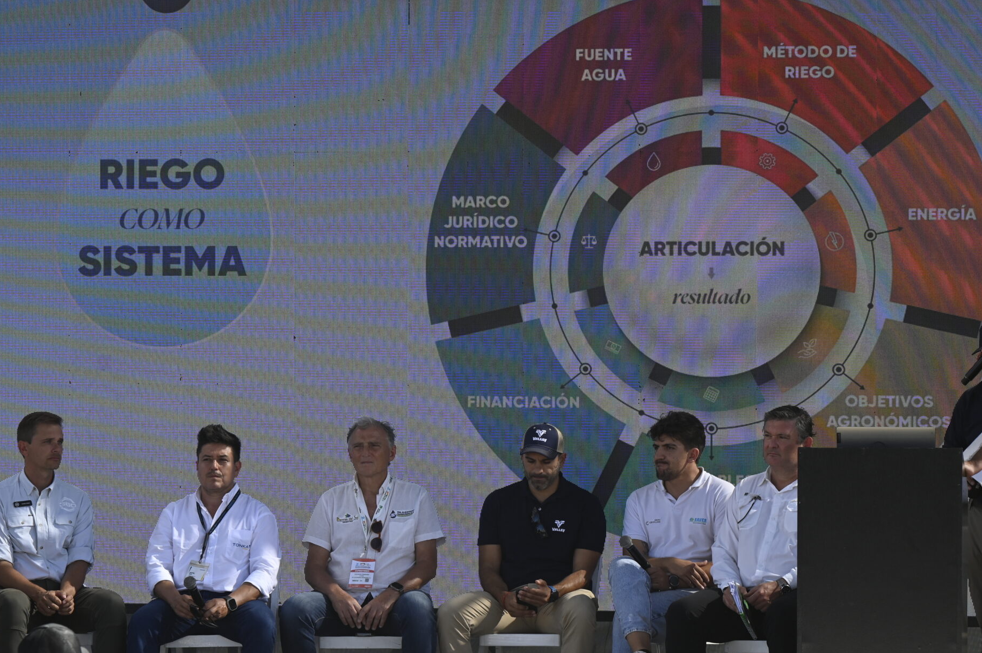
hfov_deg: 14.0
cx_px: 440
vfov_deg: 9.3
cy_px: 446
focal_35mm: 147
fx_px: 4006
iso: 250
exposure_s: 1/320
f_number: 7.1
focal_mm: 105
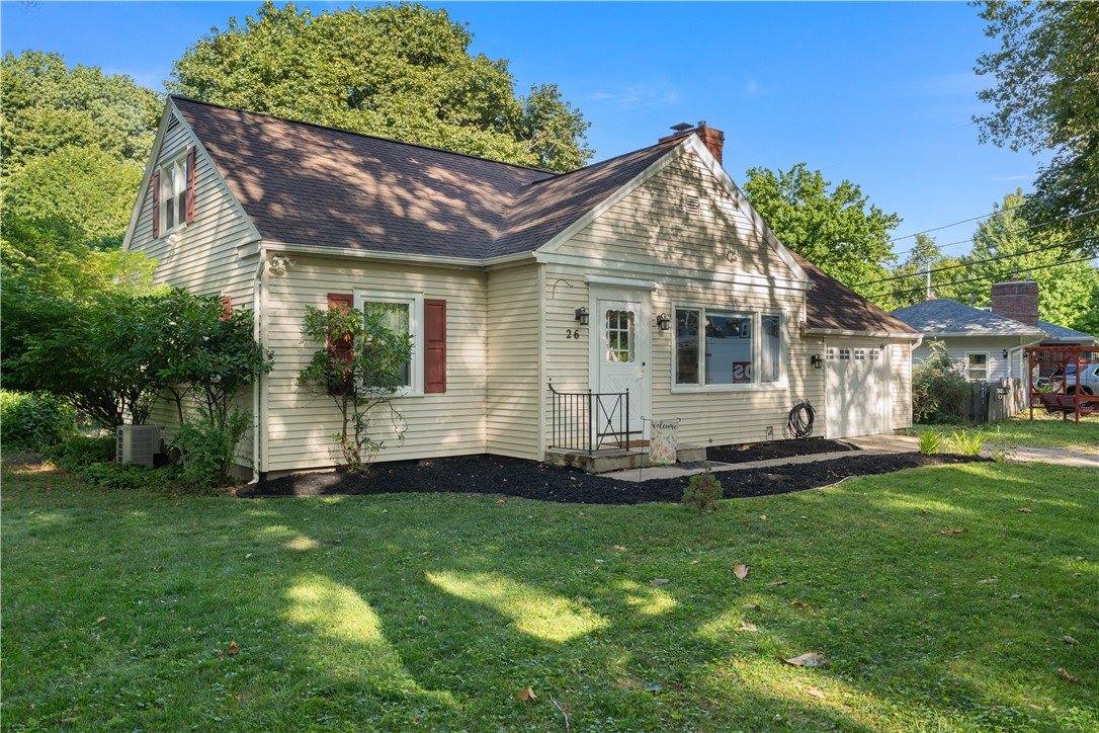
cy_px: 366
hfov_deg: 68.4
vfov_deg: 48.7
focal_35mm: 26
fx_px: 809
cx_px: 550
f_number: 7.1
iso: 500
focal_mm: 26.5
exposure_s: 1/250
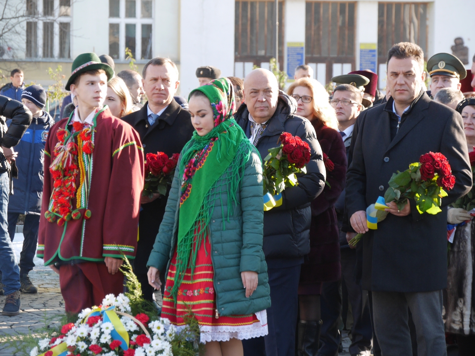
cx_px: 238
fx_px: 2525
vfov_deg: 8.1
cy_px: 178
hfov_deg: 10.7
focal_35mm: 184
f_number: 5.4
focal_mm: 92
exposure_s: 1/200
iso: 400
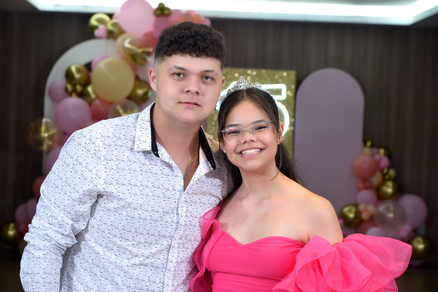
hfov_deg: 20.8
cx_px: 219
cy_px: 146
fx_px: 1193
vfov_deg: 14.0
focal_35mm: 98
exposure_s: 1/80
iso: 2200
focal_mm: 98
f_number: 6.3
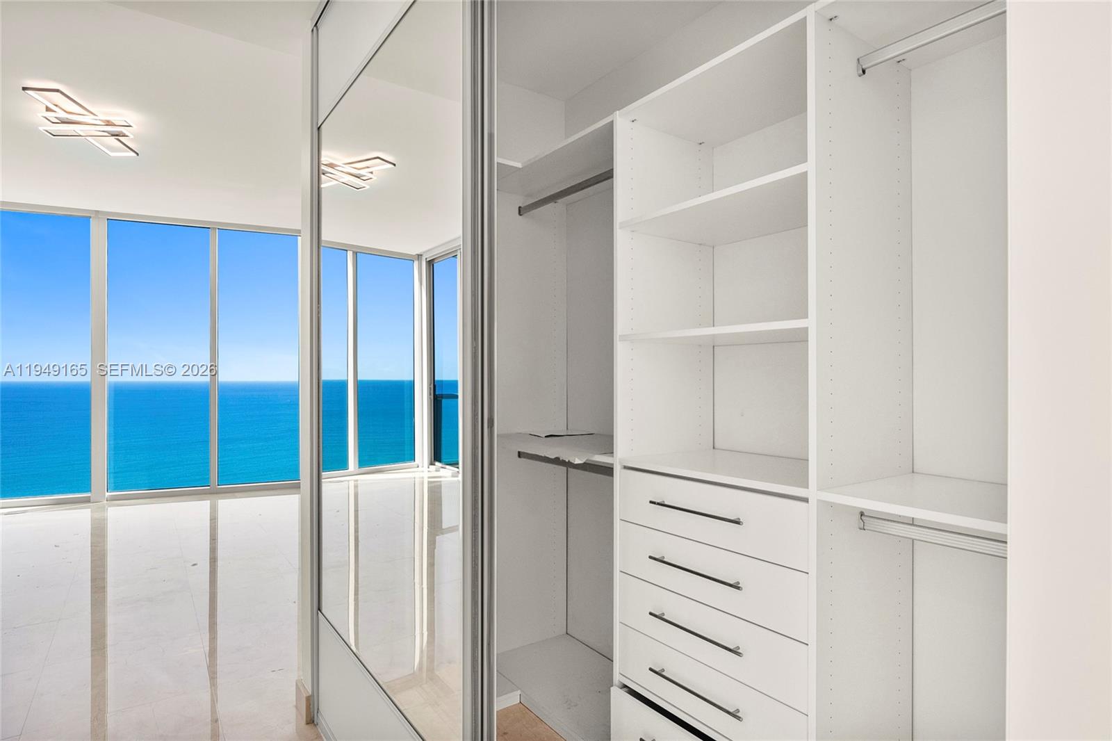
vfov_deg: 67.4
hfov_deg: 90.0
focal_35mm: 18
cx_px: 556
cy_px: 370
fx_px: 556
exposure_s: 1/125
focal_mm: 12
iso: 400
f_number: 8
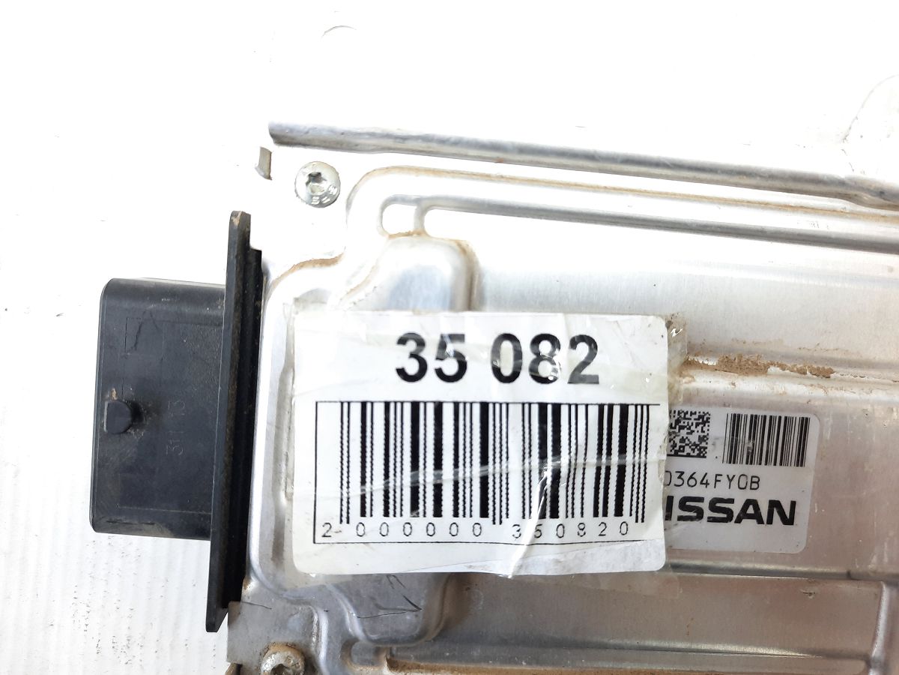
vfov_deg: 54.9
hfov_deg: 69.4
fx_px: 649
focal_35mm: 25
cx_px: 450
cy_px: 338
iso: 125
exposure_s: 1/50
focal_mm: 4.6
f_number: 2
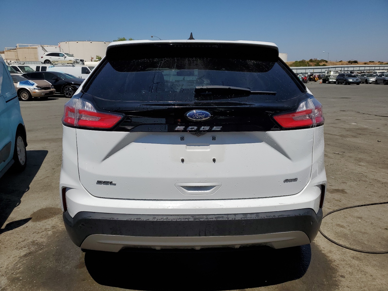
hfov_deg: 67.3
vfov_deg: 53.1
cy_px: 146
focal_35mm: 26
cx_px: 194
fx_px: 291
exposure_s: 1/10000
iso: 52
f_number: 1.5
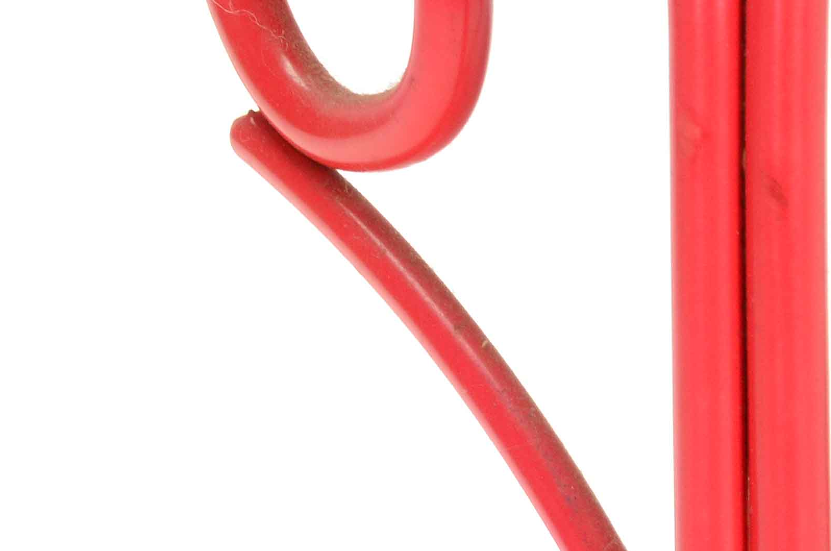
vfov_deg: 2.8
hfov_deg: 4.2
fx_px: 11210
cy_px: 709
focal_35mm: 487
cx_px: 394
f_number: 18
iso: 400
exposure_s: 1/160
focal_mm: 105
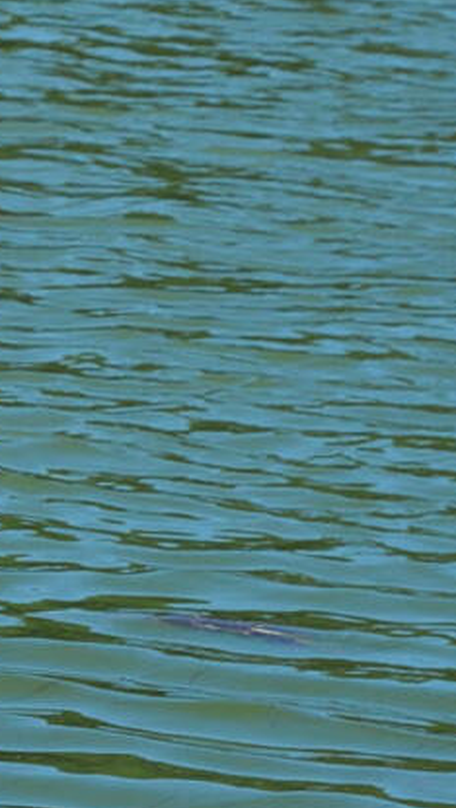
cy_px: 361
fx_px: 6501
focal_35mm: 303
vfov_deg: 7.1
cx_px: -380
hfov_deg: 4.0
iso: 200
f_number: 8
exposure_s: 1/500
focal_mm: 60
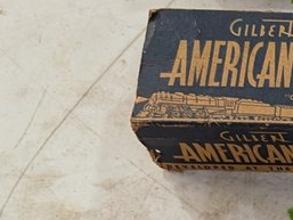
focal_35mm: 141
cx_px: 605
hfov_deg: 12.2
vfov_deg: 10.0
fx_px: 1194
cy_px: 394
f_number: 1.68
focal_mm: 6.9
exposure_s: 1/60
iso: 126
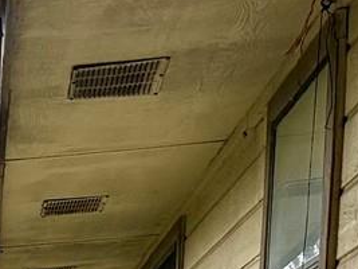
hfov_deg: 8.3
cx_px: -870
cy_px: 771
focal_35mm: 184
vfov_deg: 7.3
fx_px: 1902
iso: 100
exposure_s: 1/2110
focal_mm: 6.76
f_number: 1.78
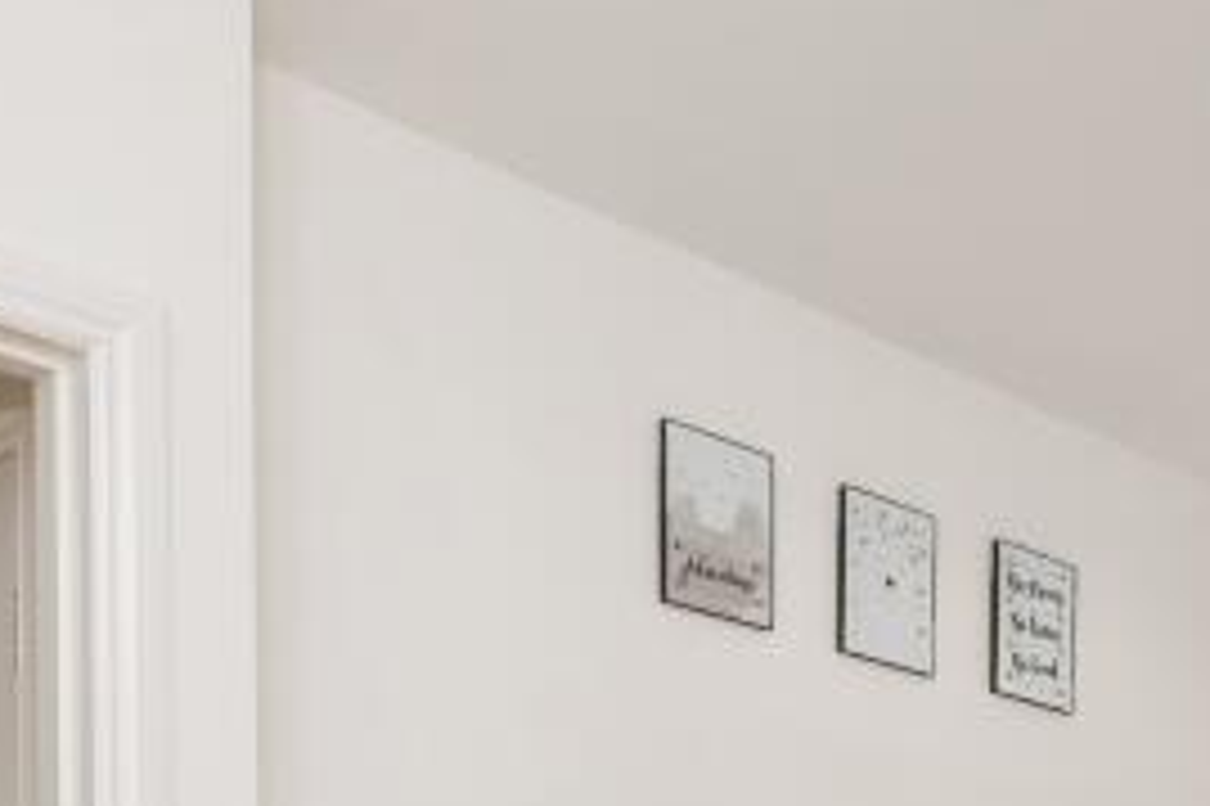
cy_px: 1218
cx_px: 1120
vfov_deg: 19.3
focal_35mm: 61
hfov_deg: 31.2
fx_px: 2049
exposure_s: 1/60
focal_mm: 16
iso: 320
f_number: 8
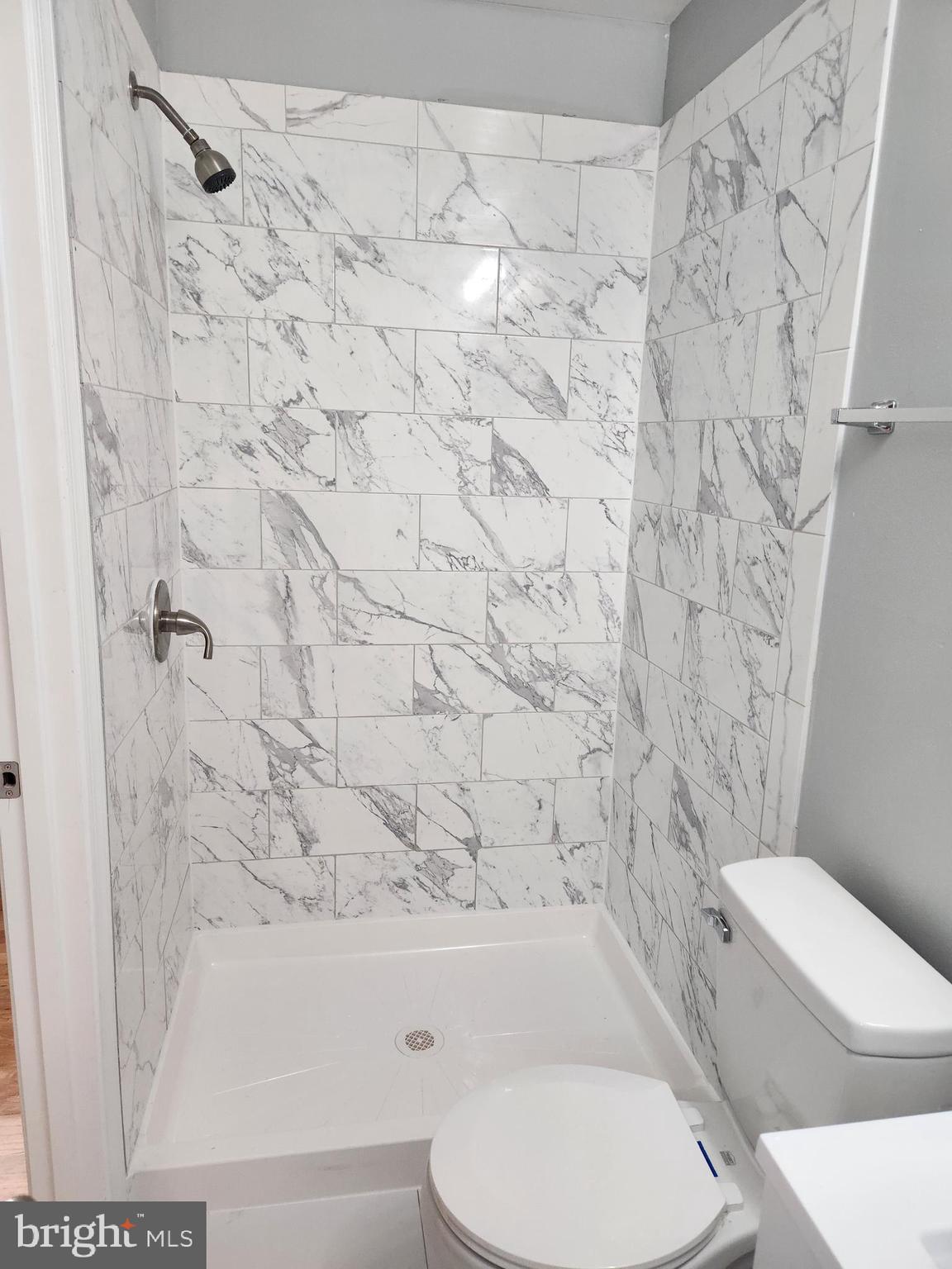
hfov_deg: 58.9
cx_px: 476
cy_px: 634
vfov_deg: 73.9
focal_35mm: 23
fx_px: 843
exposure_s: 1/120
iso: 200
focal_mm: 5.4
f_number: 1.8
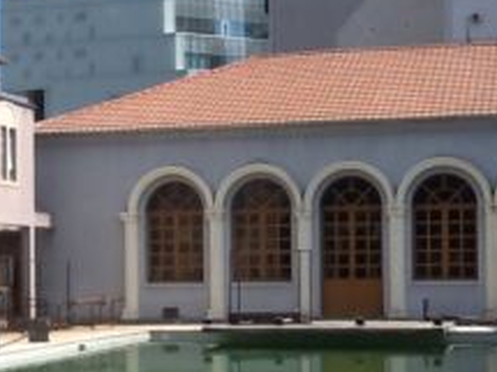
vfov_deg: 17.9
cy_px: 282
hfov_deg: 23.8
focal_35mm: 82
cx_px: 231
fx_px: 1177
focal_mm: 2.03
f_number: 2.4
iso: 40
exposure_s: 1/891
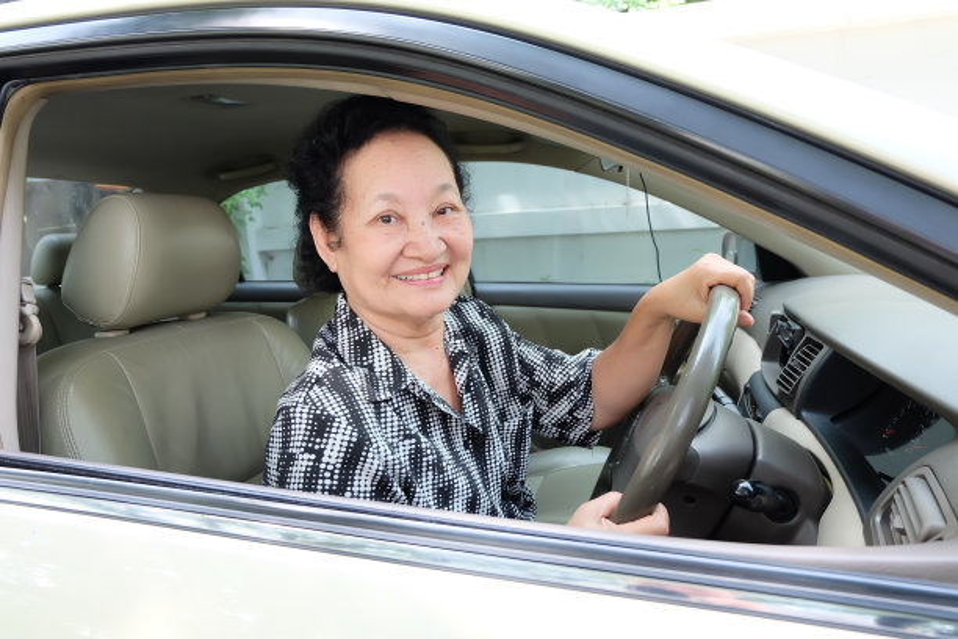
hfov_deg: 73.7
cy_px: 320
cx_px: 479
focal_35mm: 24
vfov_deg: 53.1
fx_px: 639
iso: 400
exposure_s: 1/45
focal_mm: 16
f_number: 4
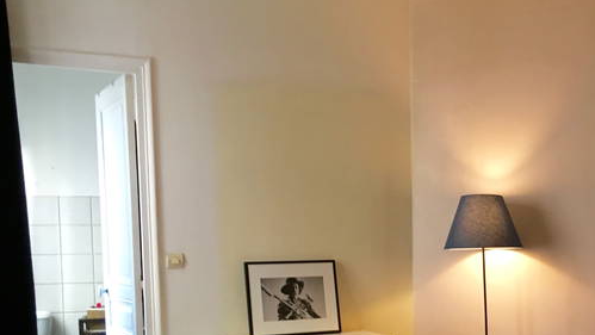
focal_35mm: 50
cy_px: 284
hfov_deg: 40.4
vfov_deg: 23.5
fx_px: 789
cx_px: 432
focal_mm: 4.15
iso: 125
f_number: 2.2
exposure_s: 1/33
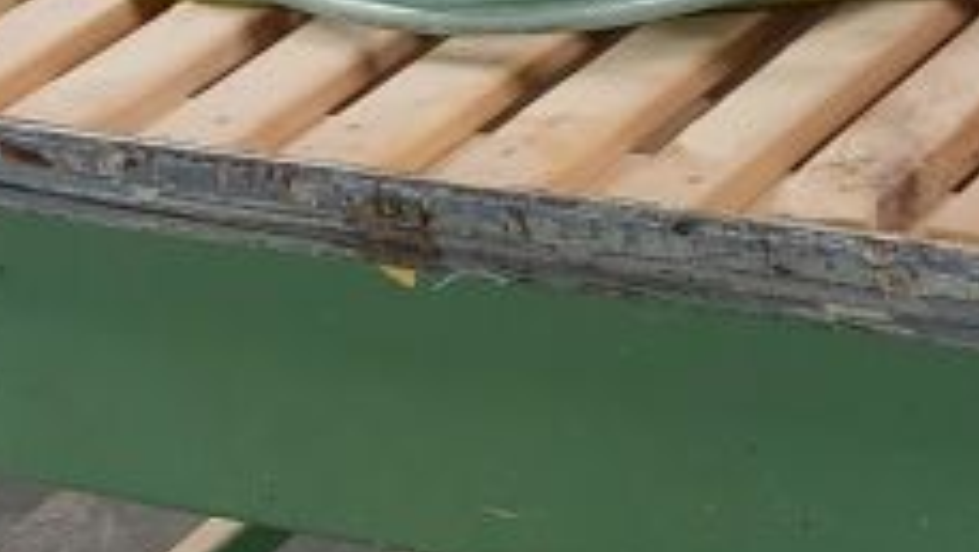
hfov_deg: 15.9
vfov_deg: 9.5
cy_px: 163
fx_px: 3298
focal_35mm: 127
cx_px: 1327
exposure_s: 1/50
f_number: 1.8
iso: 500
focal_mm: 5.23
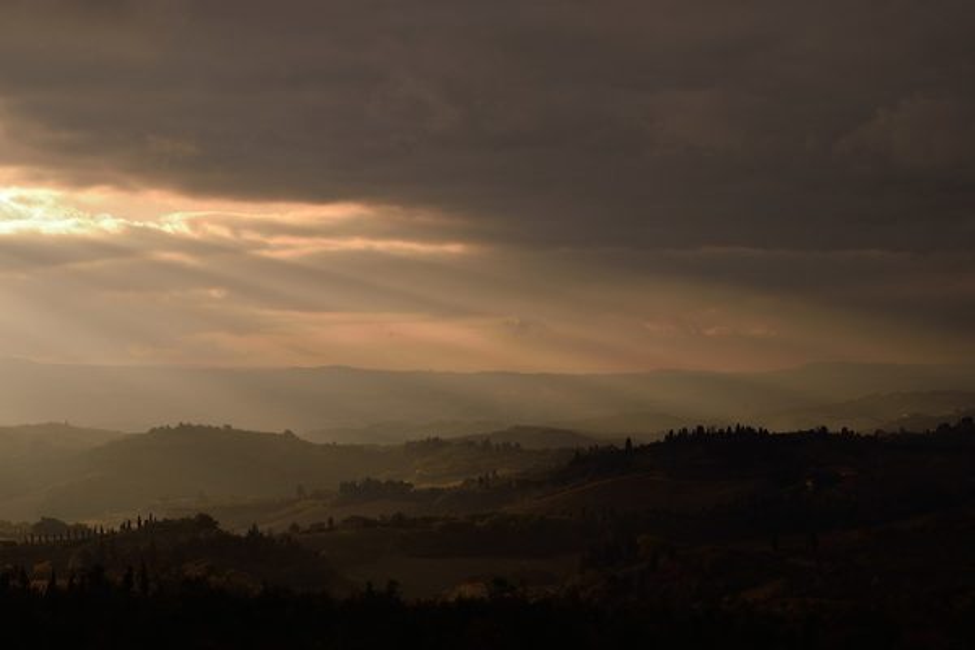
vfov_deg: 17.5
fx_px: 2112
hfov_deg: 26.0
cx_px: 488
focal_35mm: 78
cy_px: 325
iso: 200
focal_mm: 52
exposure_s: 1/160
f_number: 13
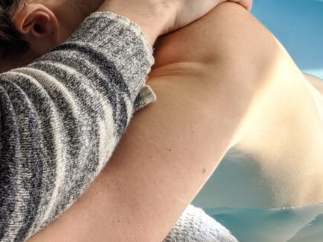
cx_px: -19
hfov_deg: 28.0
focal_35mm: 64
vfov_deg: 22.2
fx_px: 597
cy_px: 8
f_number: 1.73
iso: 47
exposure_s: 1/443
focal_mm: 4.38
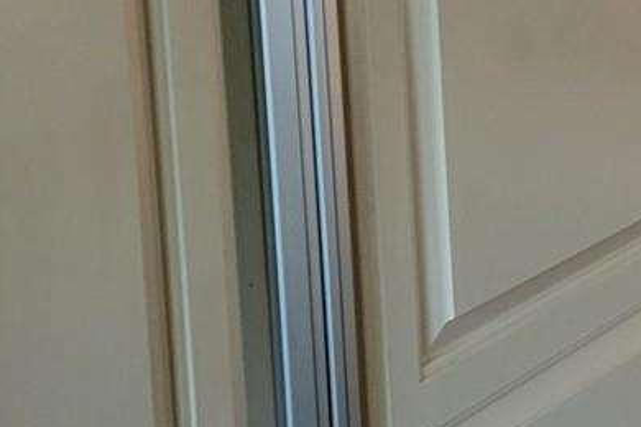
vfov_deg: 12.1
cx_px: 1011
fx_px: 1976
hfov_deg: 16.5
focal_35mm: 111
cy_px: -79
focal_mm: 5.4
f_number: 1.8
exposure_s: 1/40
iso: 250
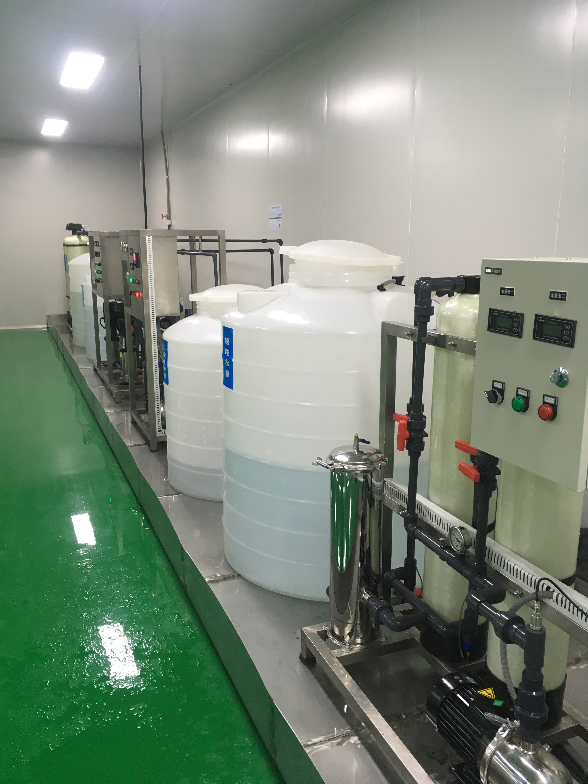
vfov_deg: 61.7
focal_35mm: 29
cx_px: 294
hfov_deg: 48.2
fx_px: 657
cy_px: 392
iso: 64
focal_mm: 4.15
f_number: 2.2
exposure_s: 1/33
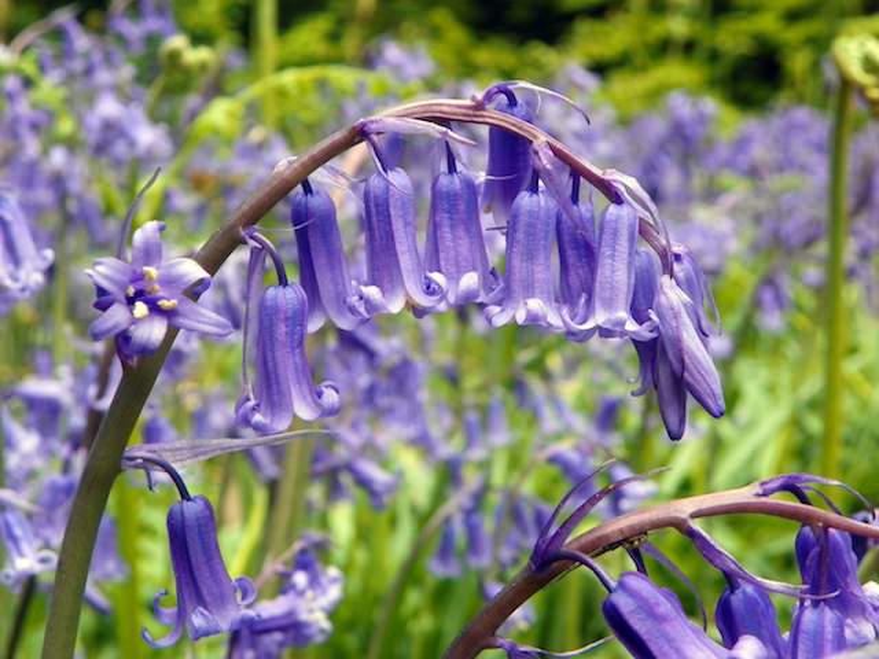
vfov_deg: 28.0
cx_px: 440
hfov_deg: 36.8
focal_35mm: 52
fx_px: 1320
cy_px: 330
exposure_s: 1/250
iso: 200
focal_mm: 9.2
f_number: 4.5
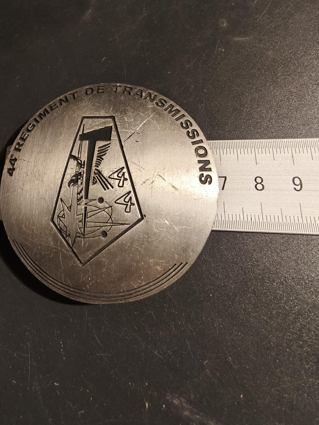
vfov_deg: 73.9
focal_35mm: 23
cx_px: 160
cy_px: 212
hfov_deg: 58.9
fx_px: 283
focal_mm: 2.32
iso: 160
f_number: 2
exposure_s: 1/100
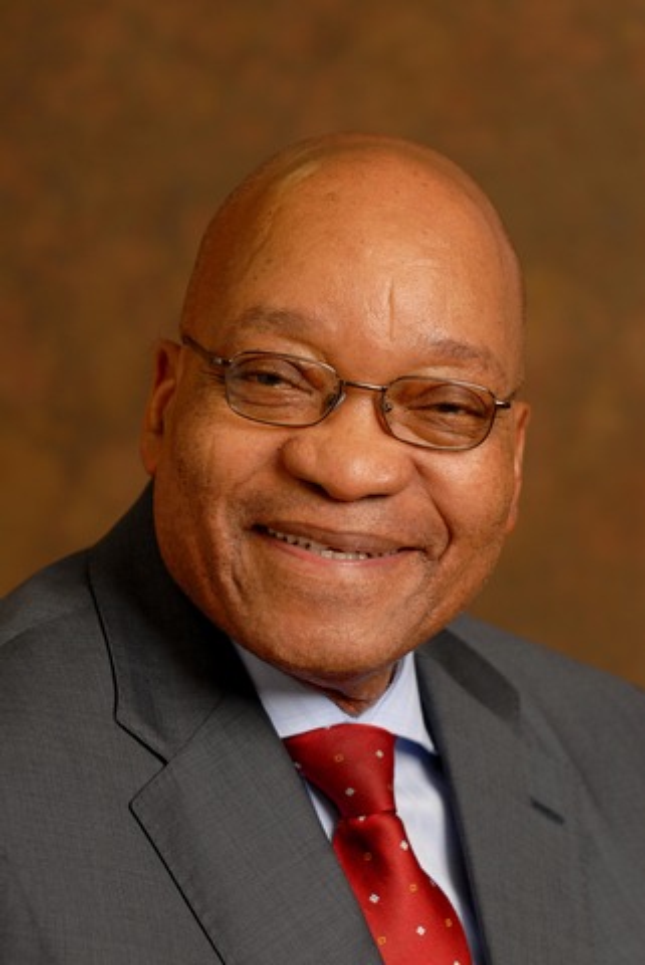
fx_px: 4827
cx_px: 322
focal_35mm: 180
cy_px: 482
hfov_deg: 7.6
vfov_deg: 11.4
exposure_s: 1/125
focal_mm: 120
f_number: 5.6
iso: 200
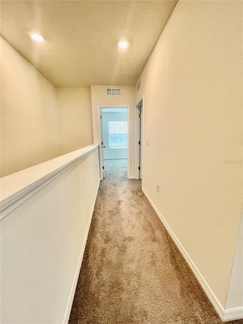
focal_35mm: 13
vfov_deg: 106.2
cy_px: 162
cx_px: 122
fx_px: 122
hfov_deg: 89.9
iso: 125
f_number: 1.8
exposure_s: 1/120
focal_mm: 1.57
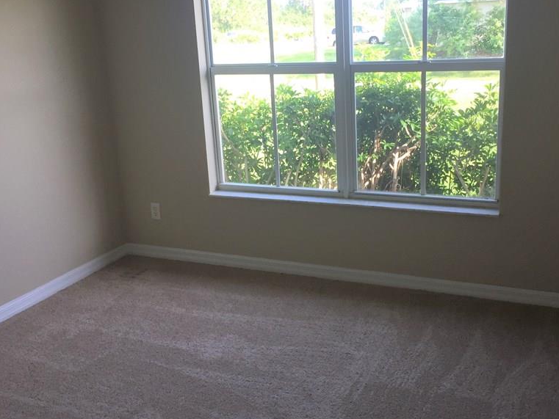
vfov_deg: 36.8
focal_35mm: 39
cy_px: 194
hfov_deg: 47.8
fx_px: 630
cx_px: 303
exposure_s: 1/120
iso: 50
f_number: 2.2
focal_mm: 4.15
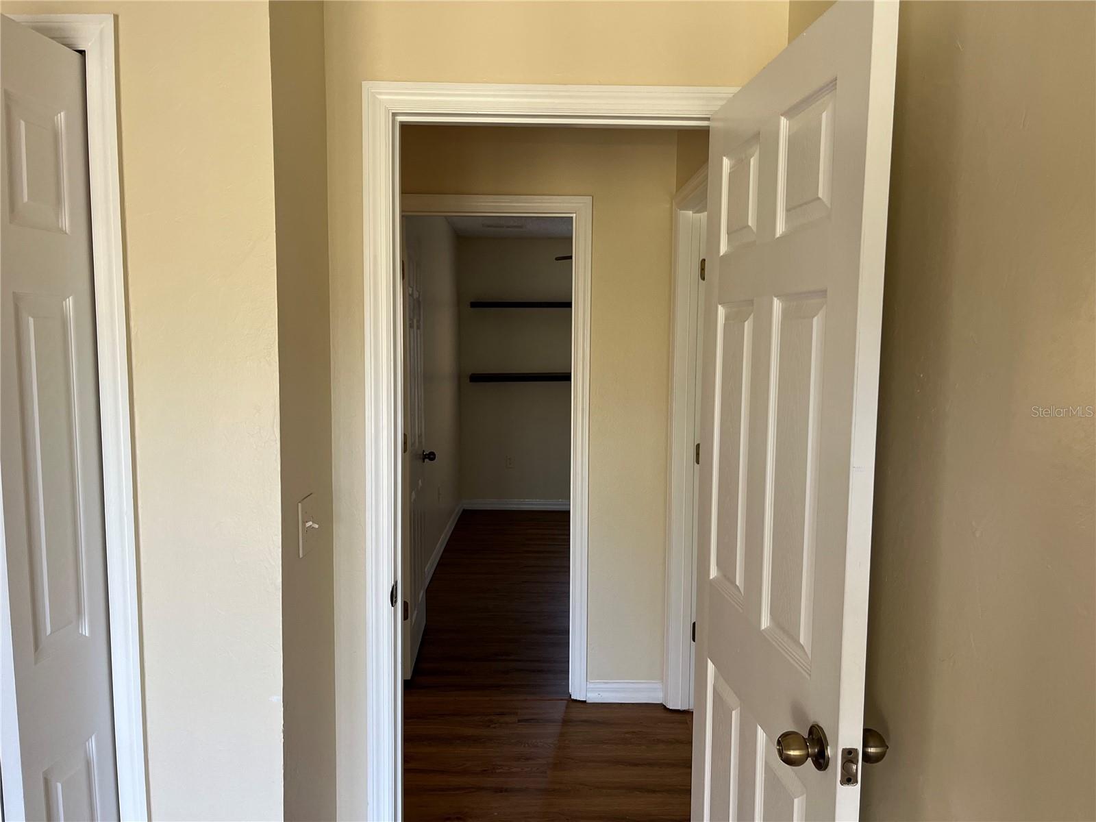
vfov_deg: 53.1
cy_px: 411
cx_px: 548
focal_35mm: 26
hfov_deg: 67.3
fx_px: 823
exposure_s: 1/121
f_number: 1.6
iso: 125
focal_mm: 5.1
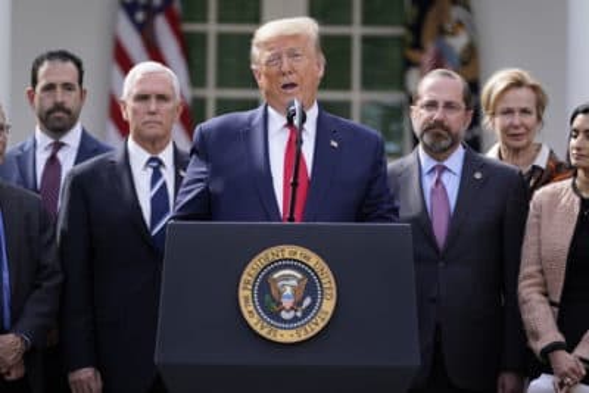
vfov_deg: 6.7
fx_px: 3339
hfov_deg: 10.1
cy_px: 196
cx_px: 294
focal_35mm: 204
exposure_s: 1/2000
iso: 400
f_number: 4
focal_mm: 204
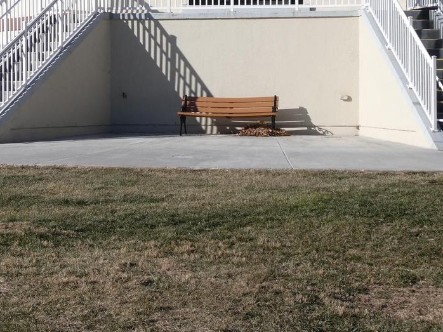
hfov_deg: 20.2
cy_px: 69
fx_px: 1241
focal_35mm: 97
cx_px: 175
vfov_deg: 15.1
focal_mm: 8.4
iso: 80
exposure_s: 1/1000
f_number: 4
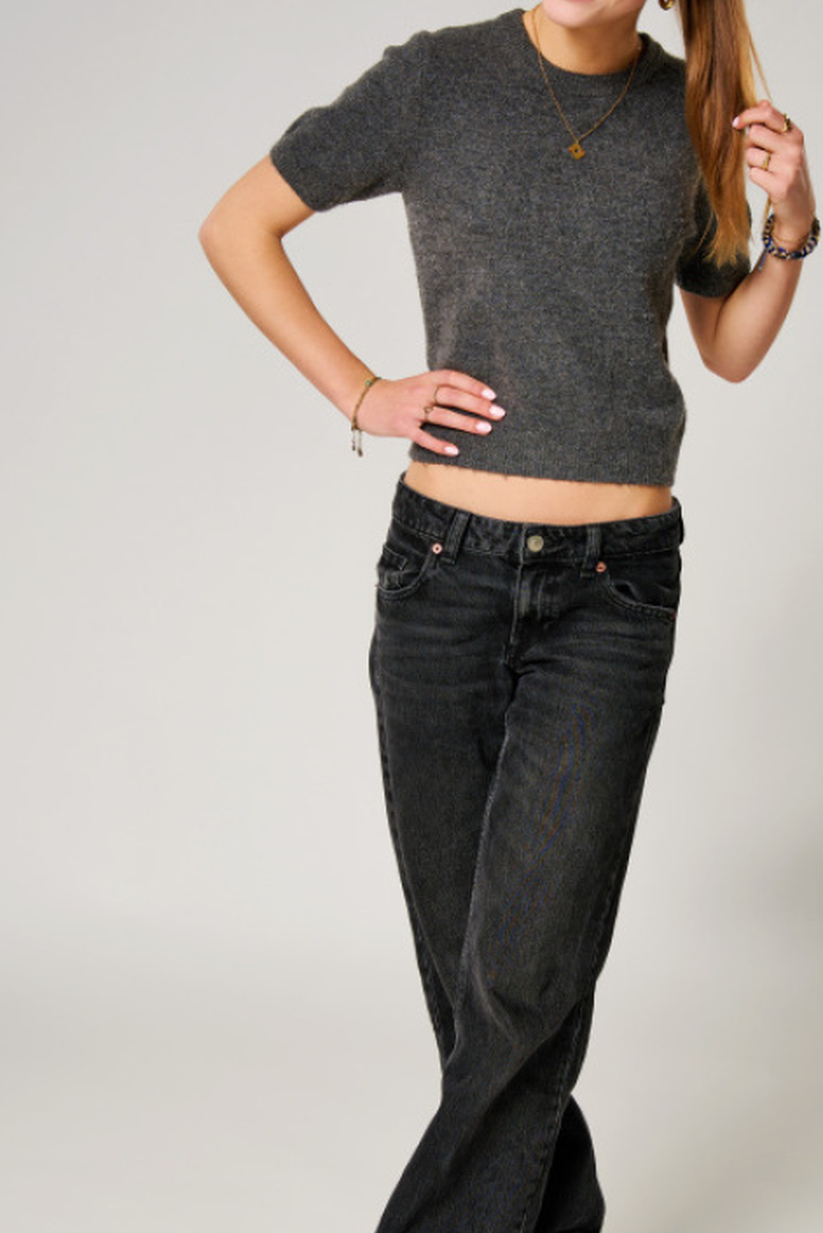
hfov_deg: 13.4
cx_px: 542
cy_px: 569
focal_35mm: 102
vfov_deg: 20.0
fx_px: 3496
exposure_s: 1/125
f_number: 9
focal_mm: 60
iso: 100
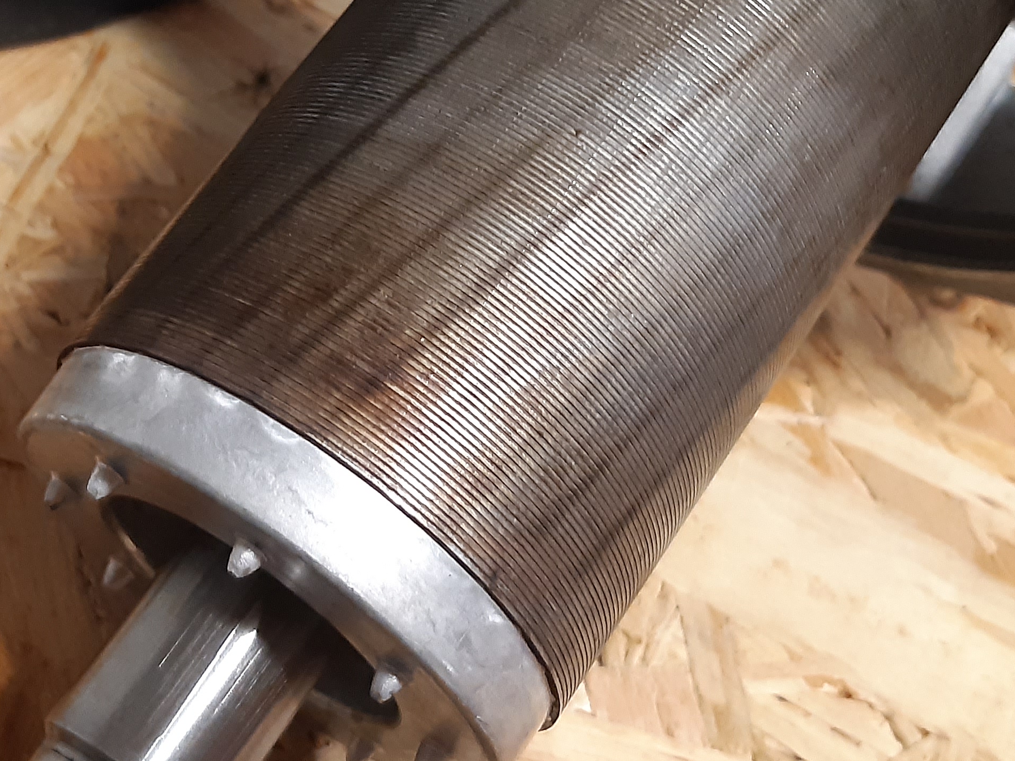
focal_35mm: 63
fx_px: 1847
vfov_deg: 23.2
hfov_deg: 30.4
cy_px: 254
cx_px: 314
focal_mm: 3.92
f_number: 1.7
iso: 400
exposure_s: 1/25
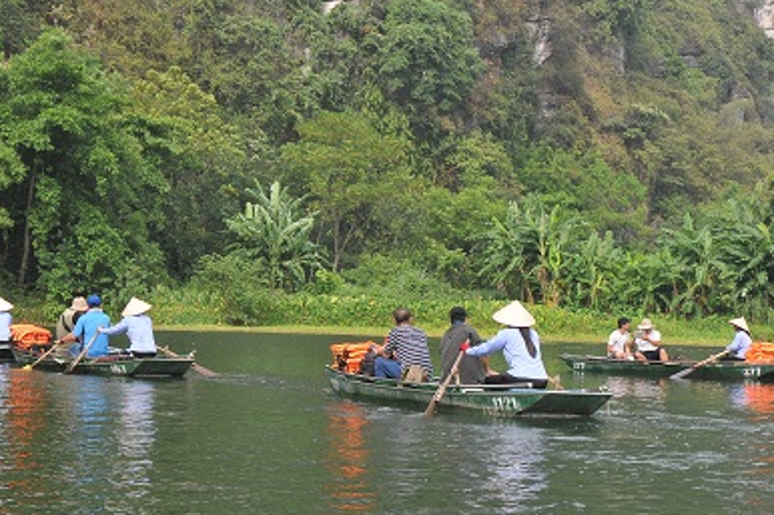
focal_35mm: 66
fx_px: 1418
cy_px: 277
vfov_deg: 20.6
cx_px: 373
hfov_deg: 30.5
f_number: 9
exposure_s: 1/125
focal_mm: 34
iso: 500
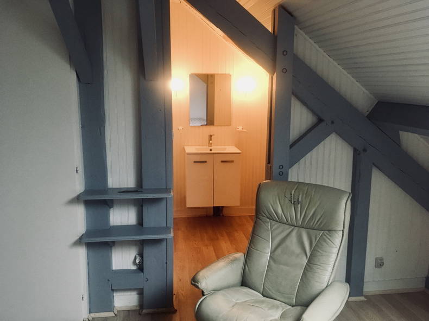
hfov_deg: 61.7
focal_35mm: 29
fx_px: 359
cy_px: 160
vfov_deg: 48.2
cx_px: 214
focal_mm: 4.15
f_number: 2.2
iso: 250
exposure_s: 1/33
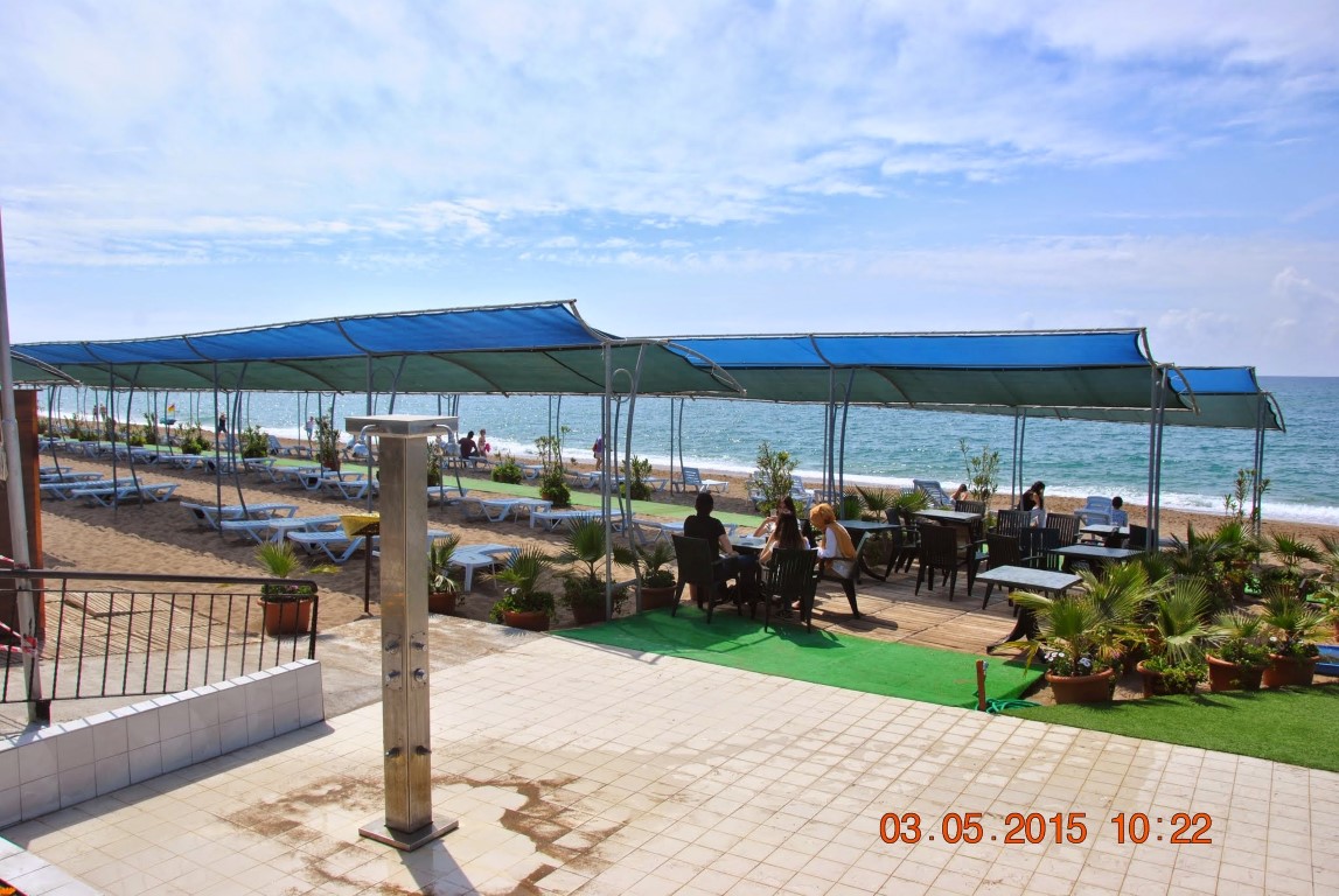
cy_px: 448
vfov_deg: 48.1
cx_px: 670
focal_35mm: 27
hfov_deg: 67.3
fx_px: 1006
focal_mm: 18
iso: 100
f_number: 9
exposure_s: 1/320
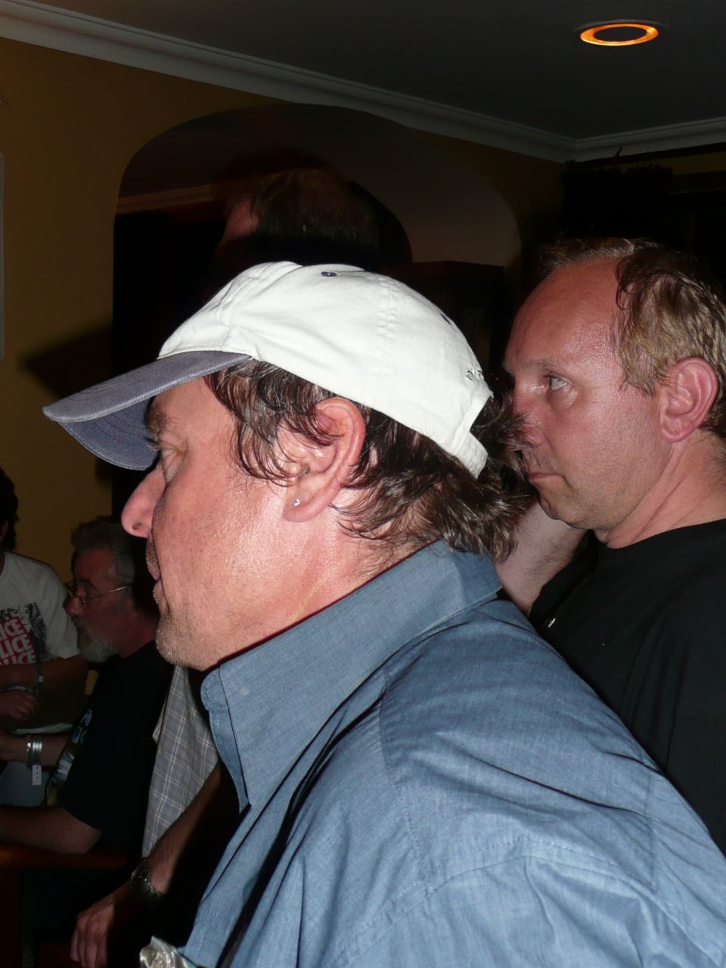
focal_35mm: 41
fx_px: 1147
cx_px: 363
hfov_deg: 35.1
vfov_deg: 45.8
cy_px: 484
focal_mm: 5.5
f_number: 3.6
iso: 100
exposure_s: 1/30
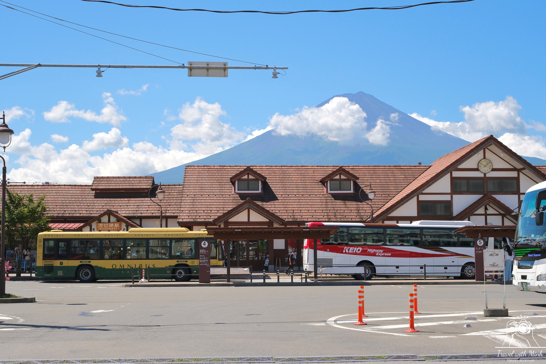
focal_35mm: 50
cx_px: 273
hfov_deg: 39.6
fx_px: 758
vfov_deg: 27.0
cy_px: 182
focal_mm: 33
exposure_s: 1/2700
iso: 800
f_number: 5.6
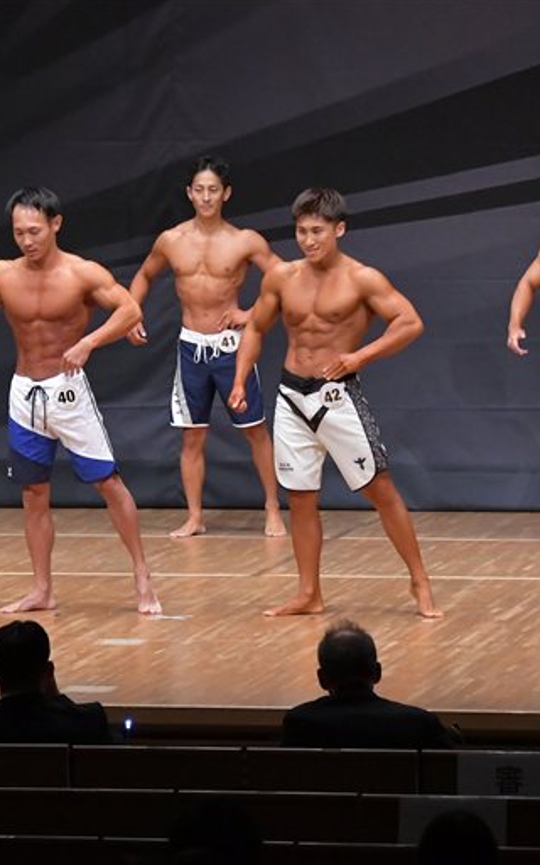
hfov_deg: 5.1
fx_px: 6099
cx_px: 279
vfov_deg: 8.1
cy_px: 434
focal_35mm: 259
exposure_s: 1/400
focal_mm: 112
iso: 6400
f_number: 5.6
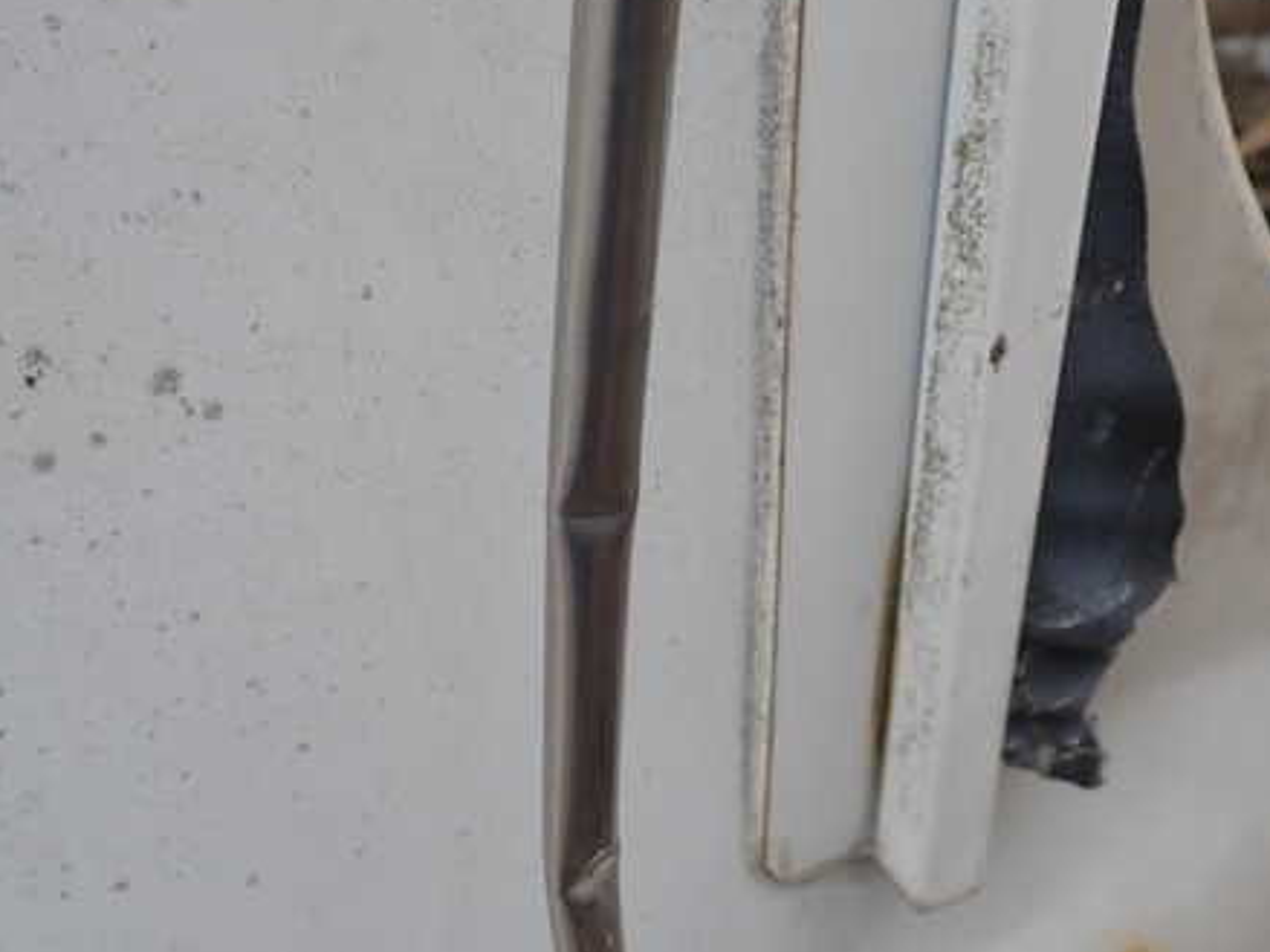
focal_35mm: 41
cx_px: 605
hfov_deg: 45.8
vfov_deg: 35.1
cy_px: 515
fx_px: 1504
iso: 100
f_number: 3.2
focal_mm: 5.4
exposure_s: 1/500
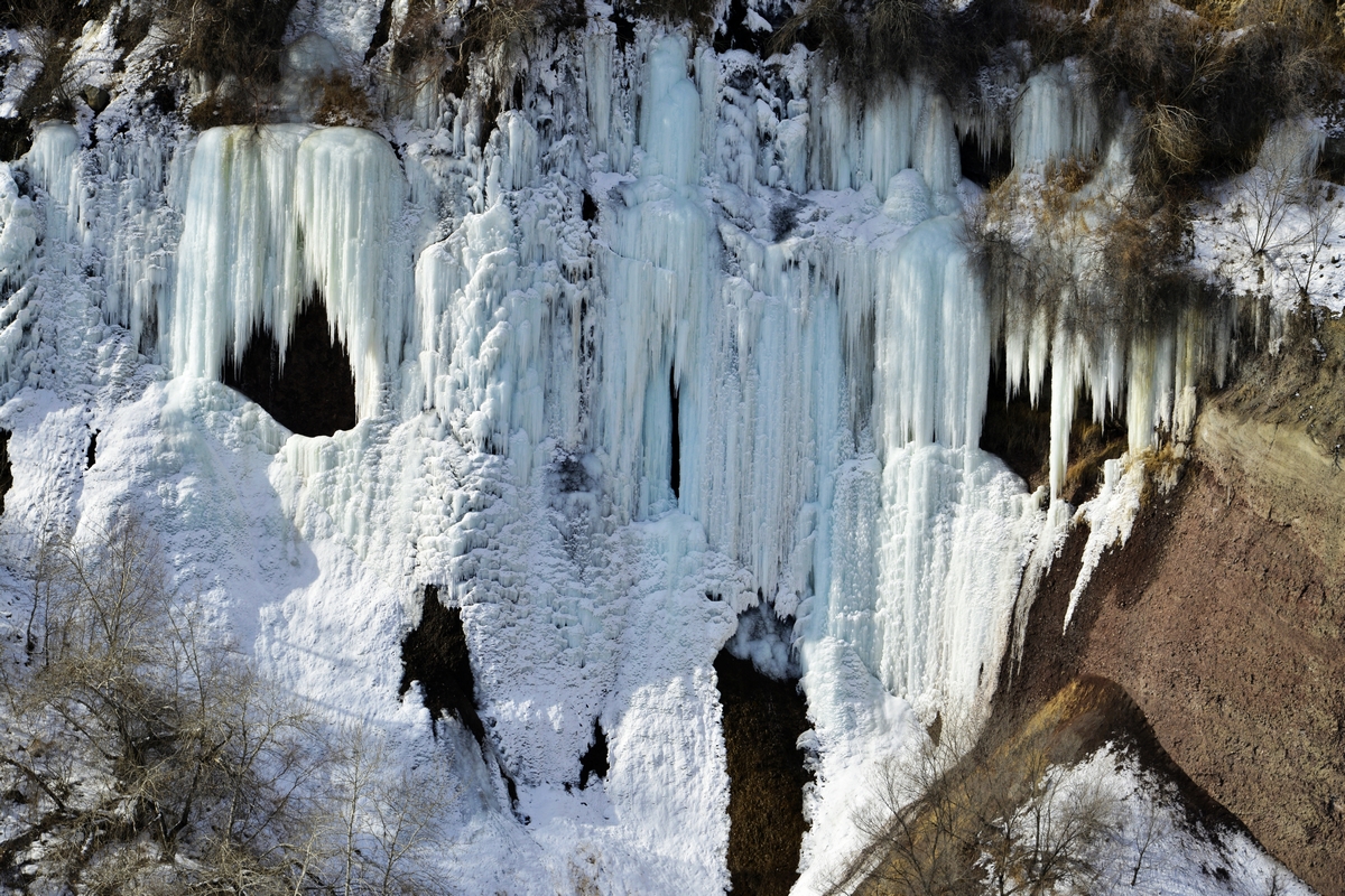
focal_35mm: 135
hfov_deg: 15.2
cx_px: 672
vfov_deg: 10.2
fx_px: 5043
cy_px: 448
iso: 250
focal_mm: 135
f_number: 11
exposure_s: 1/320
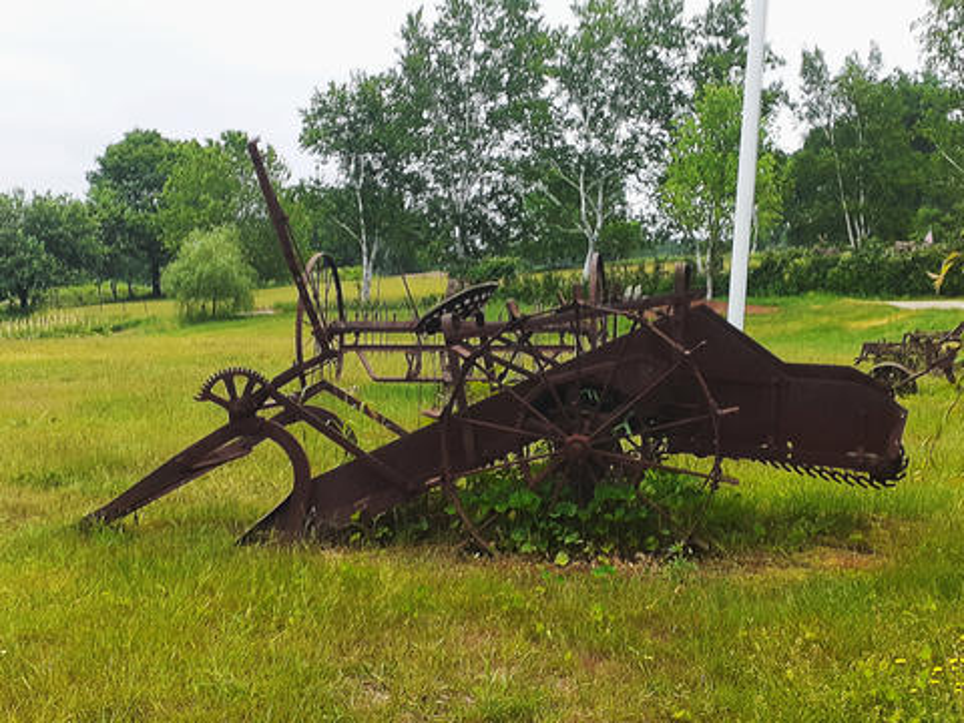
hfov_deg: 65.3
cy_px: 362
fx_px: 752
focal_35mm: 27
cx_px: 482
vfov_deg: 51.4
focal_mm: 3.6
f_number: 1.9
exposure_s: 1/328
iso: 40
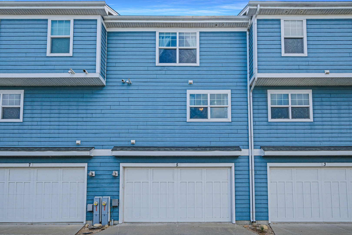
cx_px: 176
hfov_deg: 96.7
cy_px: 118
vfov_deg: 73.7
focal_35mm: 16
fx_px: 156
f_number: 11
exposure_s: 1/500
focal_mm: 10.5
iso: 800
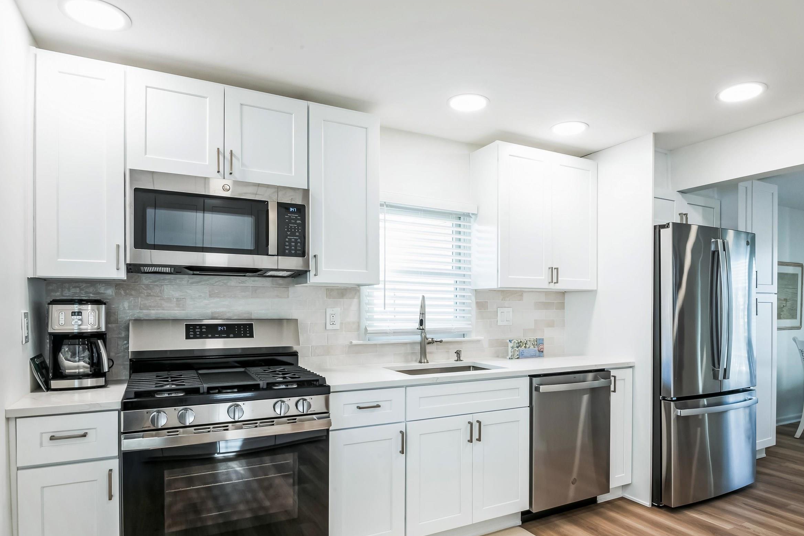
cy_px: 303
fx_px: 469
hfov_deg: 80.9
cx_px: 446
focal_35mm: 21
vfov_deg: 59.3
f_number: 16
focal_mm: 16
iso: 250
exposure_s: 1/2.5
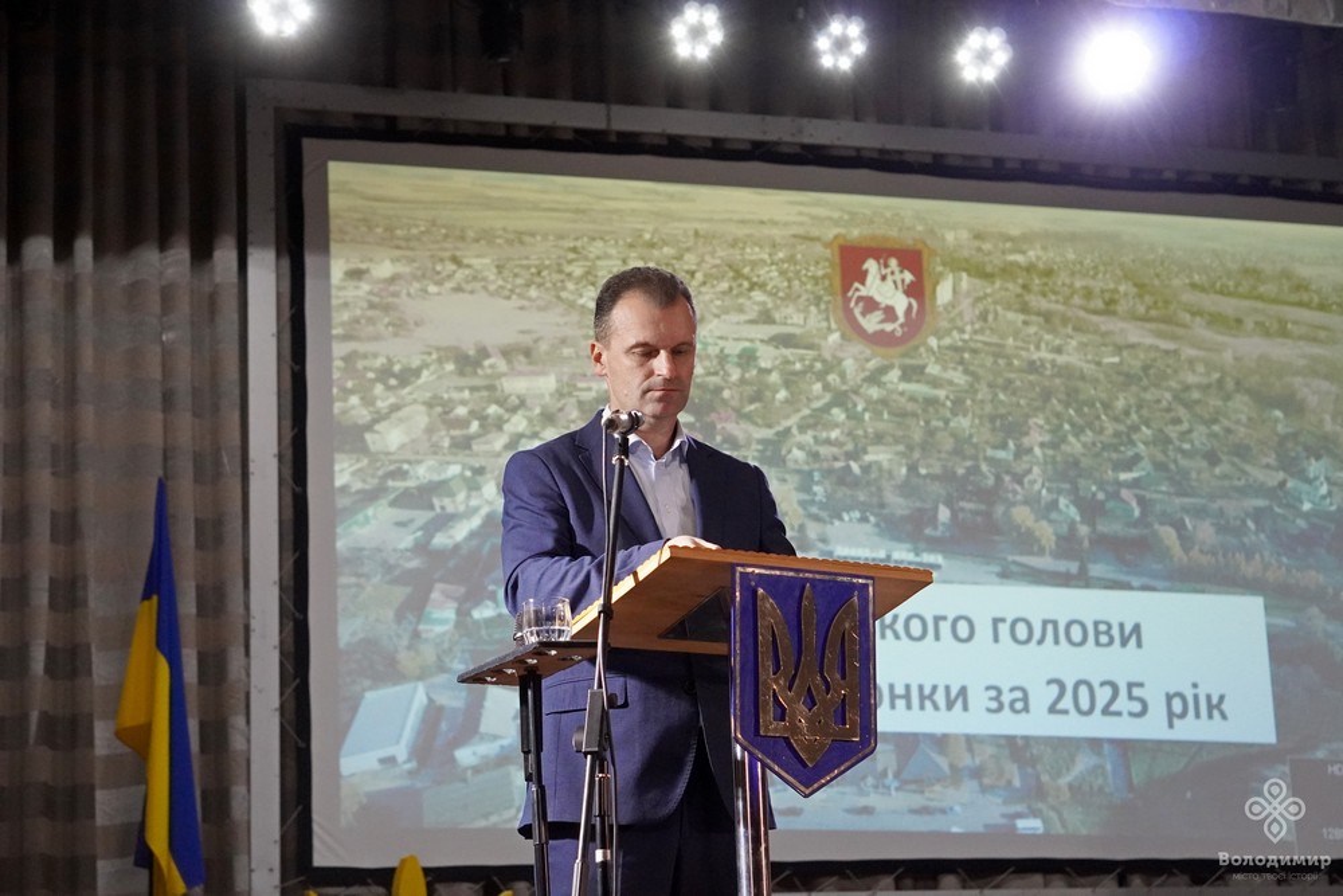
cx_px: 672
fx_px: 2798
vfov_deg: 18.2
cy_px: 448
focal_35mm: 75
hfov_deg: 27.0
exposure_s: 1/160
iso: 4000
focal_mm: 50
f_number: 4
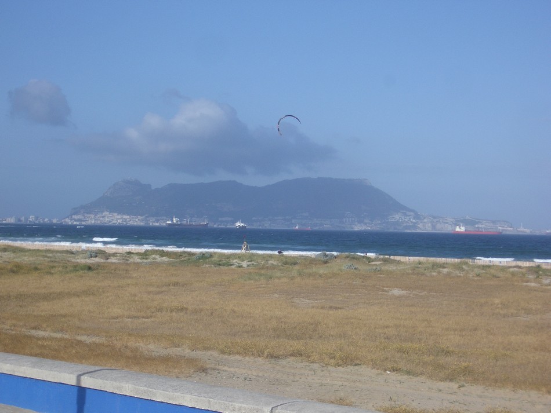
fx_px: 1178
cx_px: 276
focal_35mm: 74
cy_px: 206
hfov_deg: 26.3
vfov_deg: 19.9
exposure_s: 1/320
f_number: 6.2
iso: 50
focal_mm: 12.2
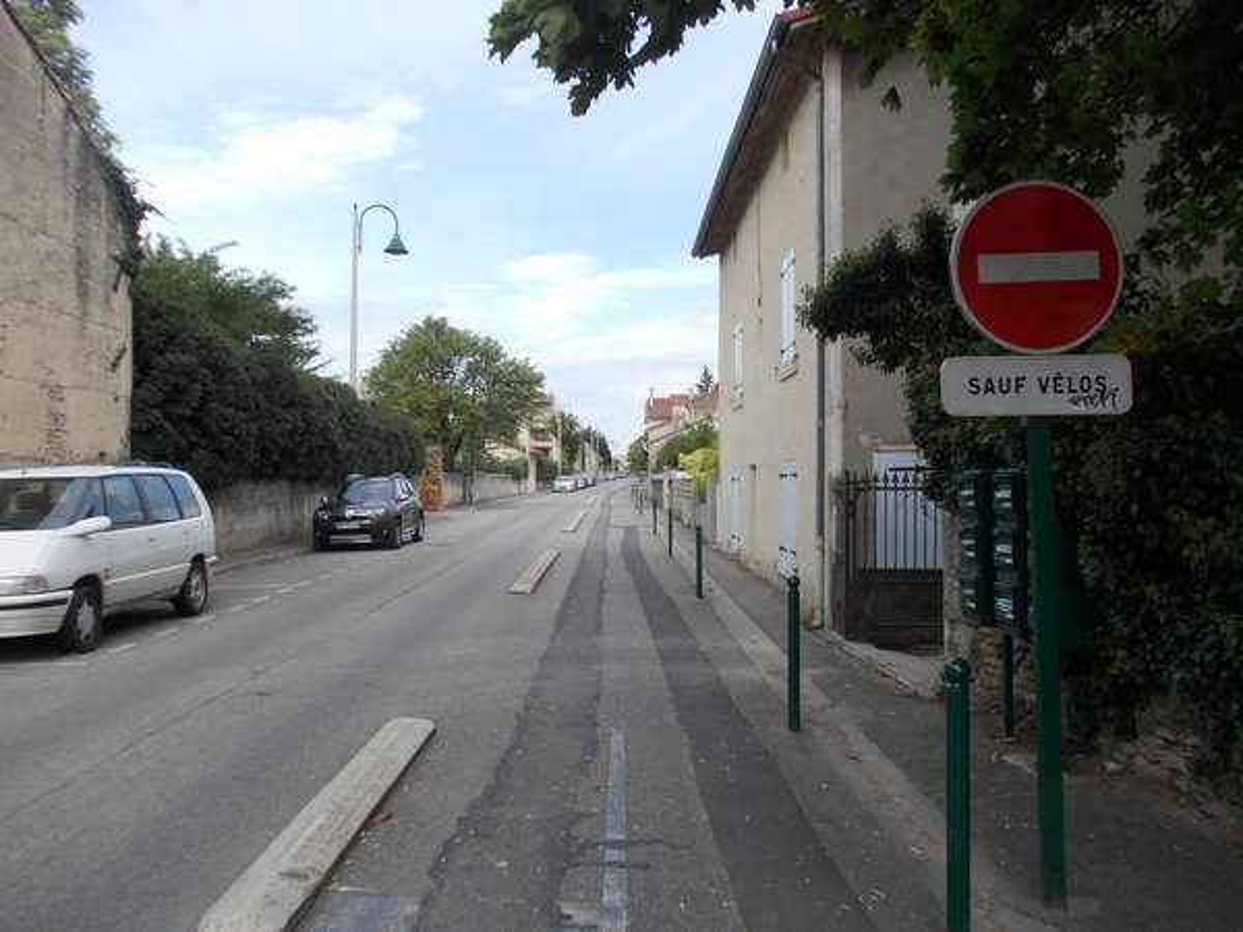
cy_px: 466
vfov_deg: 49.7
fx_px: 1005
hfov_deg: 63.4
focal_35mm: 28
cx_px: 622
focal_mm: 4
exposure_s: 1/125
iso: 80
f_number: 5.4
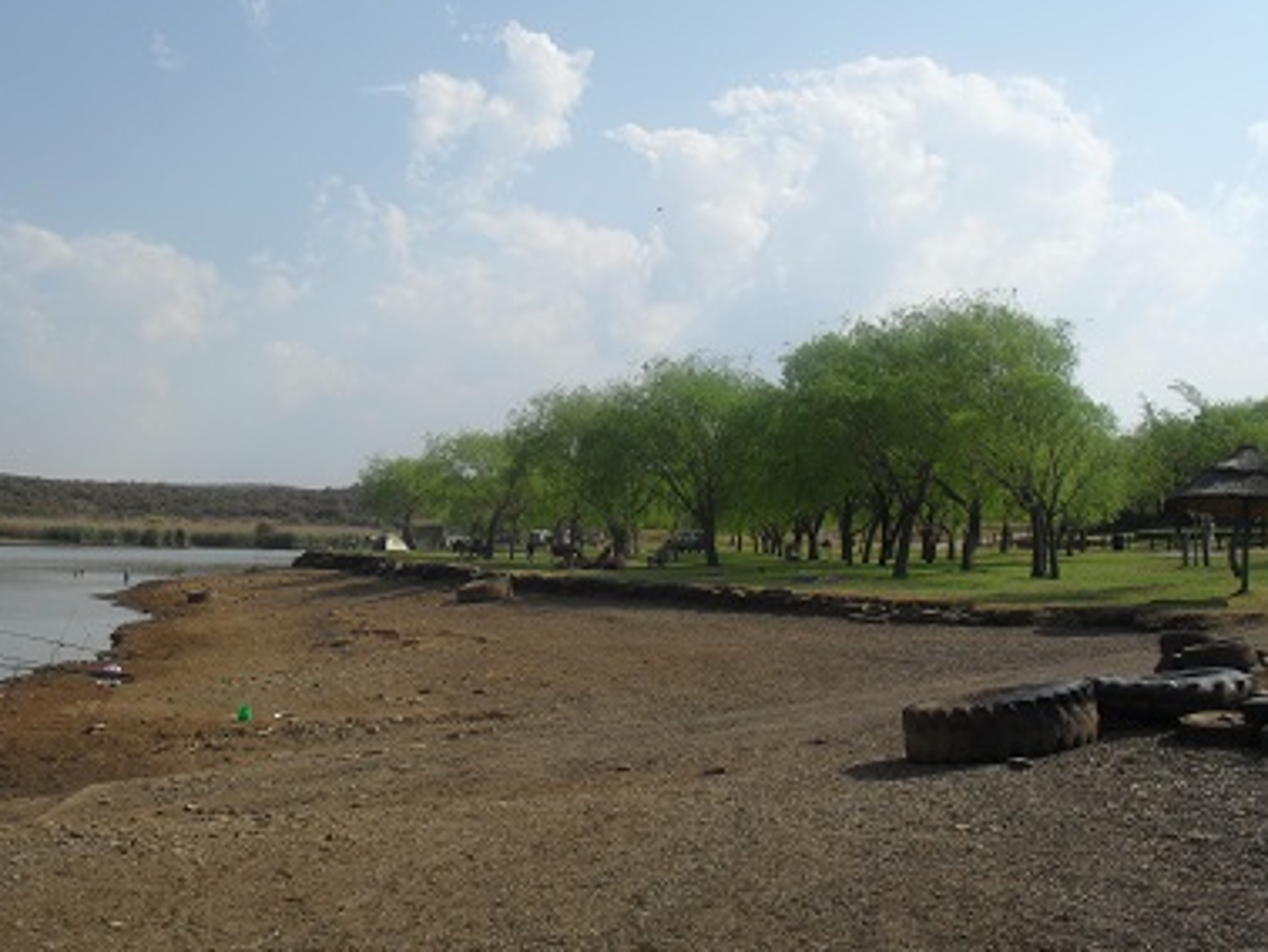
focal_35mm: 37
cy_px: 469
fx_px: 1356
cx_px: 621
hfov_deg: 50.1
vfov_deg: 38.7
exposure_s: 1/250
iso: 100
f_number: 8.4
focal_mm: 6.3
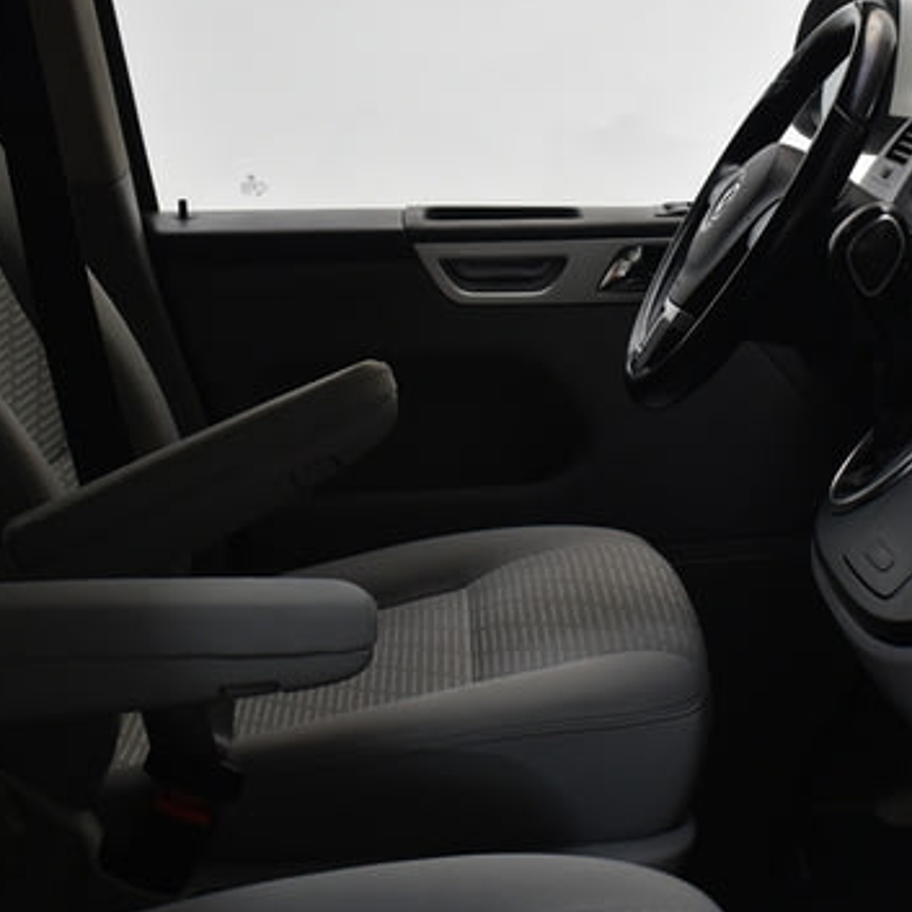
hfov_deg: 26.3
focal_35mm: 65
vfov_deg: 26.5
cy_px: 395
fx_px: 1937
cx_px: 610
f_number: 3.5
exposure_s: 1/40
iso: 400
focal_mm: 20
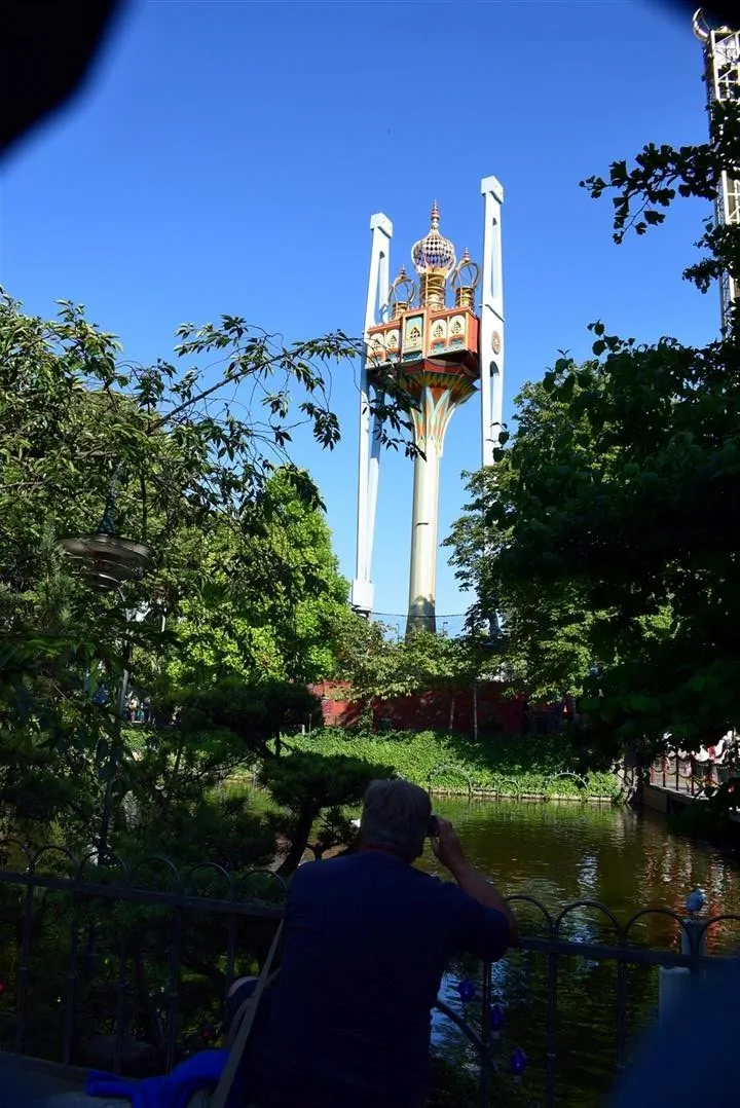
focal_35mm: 27
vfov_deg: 67.4
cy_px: 554
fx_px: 831
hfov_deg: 48.0
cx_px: 370
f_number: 11
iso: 400
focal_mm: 18
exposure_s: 1/400
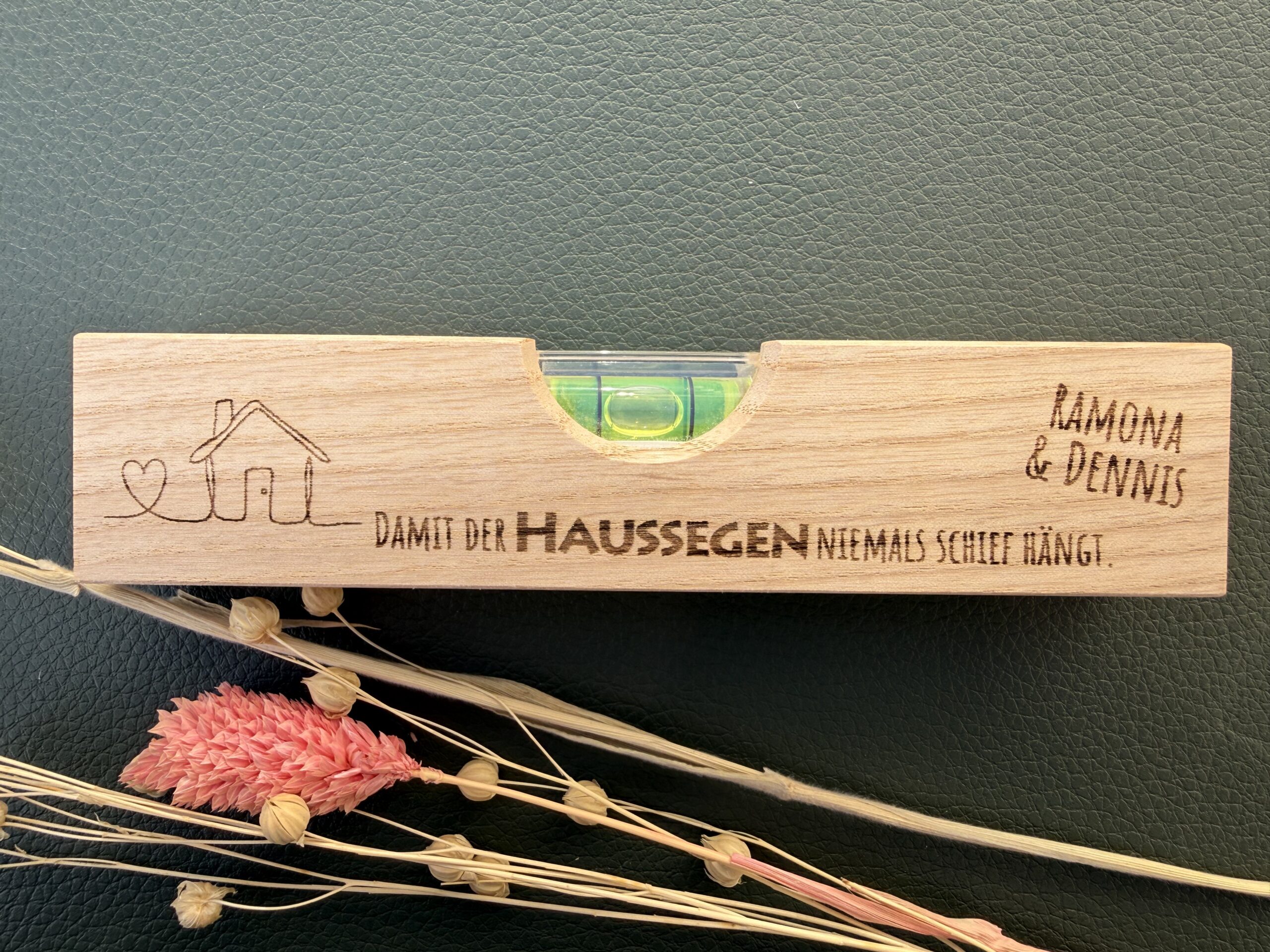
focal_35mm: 24
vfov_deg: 56.8
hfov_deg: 71.6
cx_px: 635
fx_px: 881
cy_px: 476
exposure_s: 1/295
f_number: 2.2
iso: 40
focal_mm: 2.22
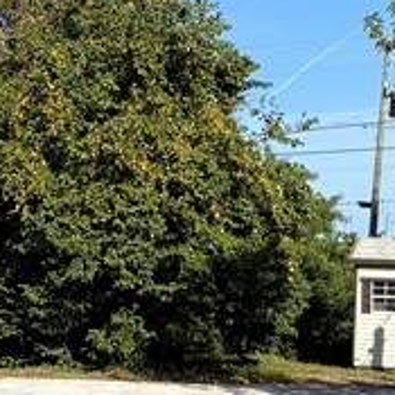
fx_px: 1601
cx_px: -16
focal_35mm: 124
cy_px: 255
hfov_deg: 13.8
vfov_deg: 14.0
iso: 80
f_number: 1.78
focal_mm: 6.76
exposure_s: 1/4673
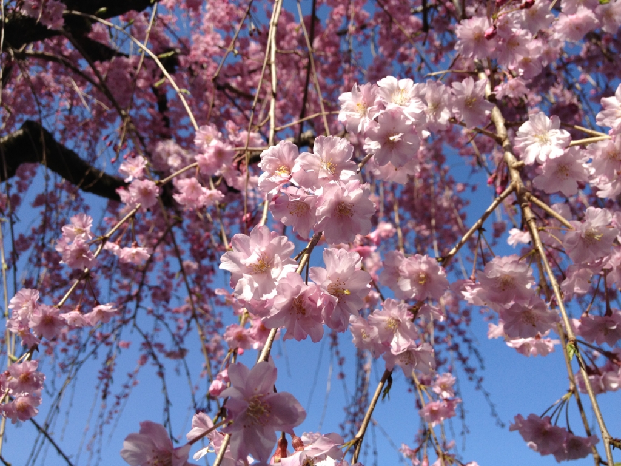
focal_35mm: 35
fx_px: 628
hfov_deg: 52.6
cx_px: 310
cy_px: 233
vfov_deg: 40.7
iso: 64
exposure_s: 1/1534
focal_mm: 4.28
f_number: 2.4
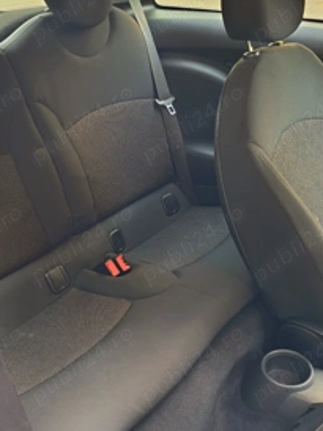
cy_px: 271
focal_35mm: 38
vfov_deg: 48.5
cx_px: 137
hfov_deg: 37.6
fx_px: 474
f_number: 1.75
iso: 1301
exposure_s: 1/33.3
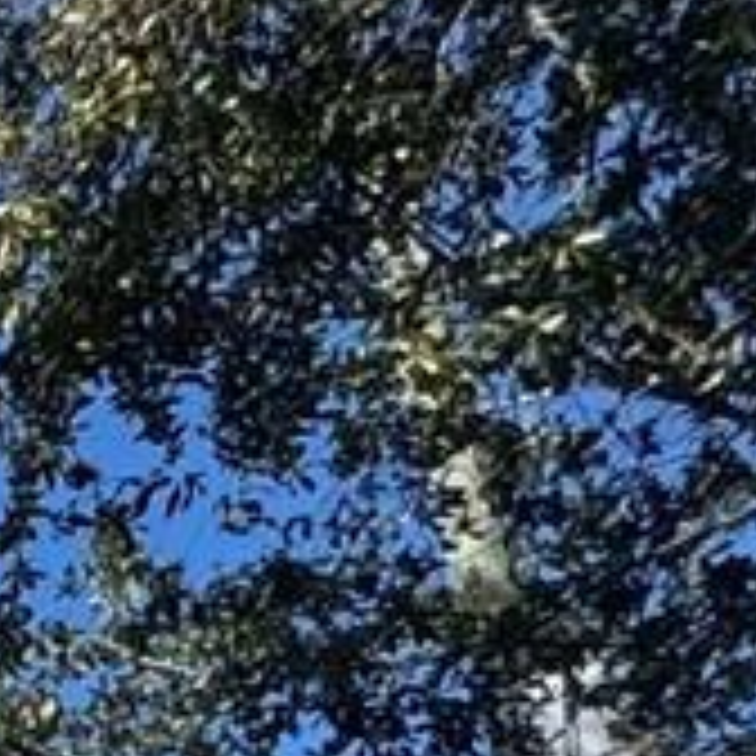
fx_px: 2916
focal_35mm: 118
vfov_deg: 12.1
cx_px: -1796
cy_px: 1778
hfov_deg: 9.6
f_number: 2.2
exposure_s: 1/2674
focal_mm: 2.22
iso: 50
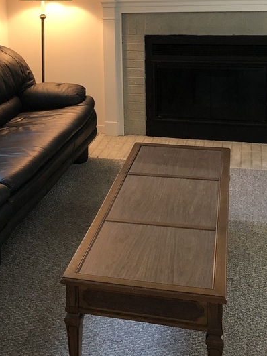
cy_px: 58
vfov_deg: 32.6
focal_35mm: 57
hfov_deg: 25.2
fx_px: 586
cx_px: 52
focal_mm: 3.99
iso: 40
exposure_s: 1/20
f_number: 1.8
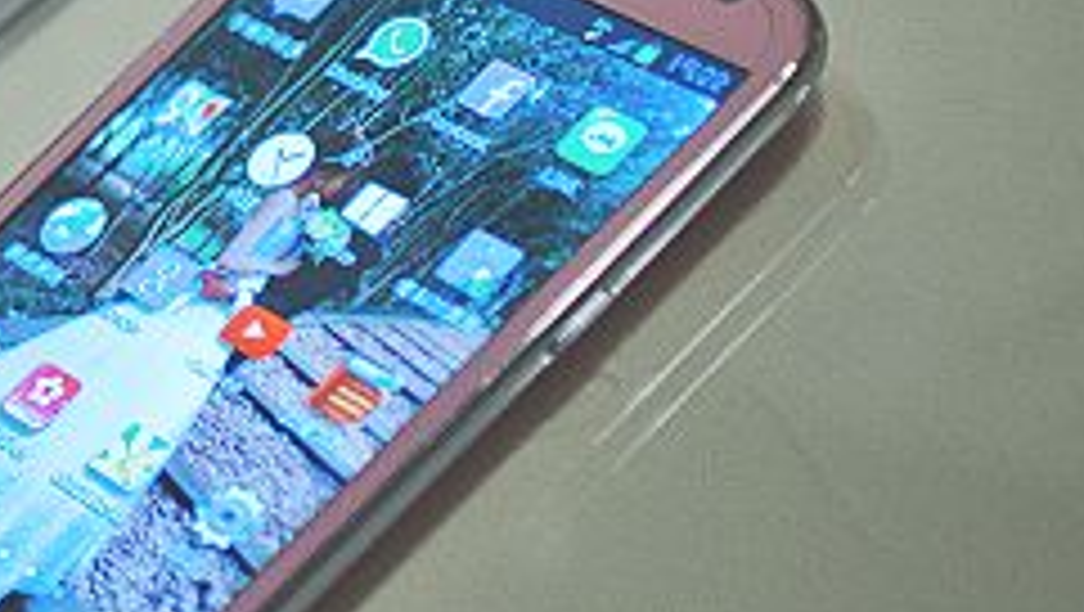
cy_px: -286
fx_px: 4372
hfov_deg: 12.4
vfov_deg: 7.9
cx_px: -1129
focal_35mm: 152
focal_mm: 35
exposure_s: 1/320
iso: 1250
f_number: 2
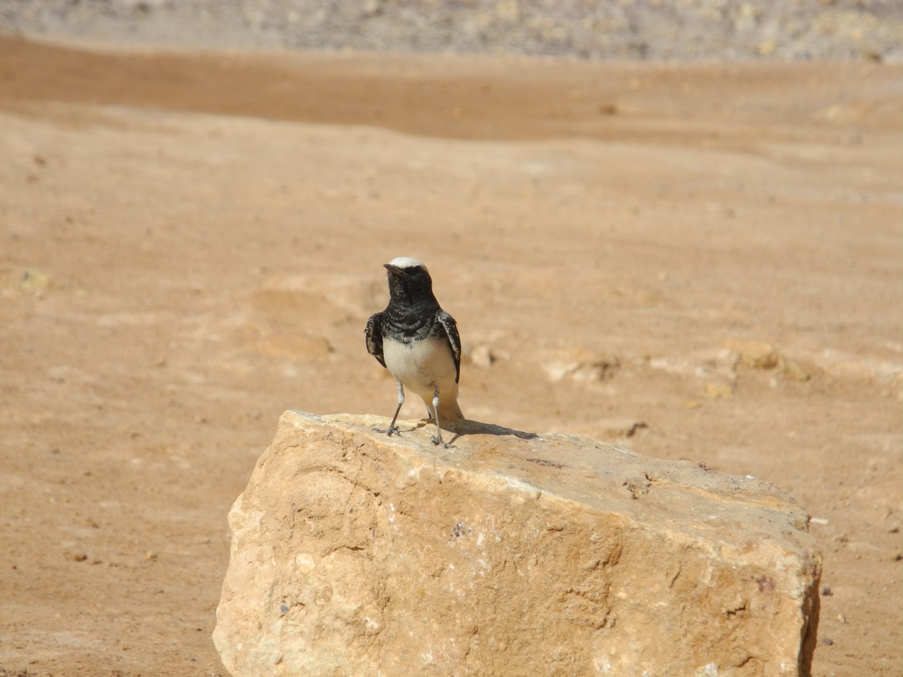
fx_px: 5217
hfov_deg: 9.9
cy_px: 338
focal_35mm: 200
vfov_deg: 7.4
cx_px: 452
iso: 100
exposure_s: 1/640
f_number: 5.6
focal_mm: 42.6
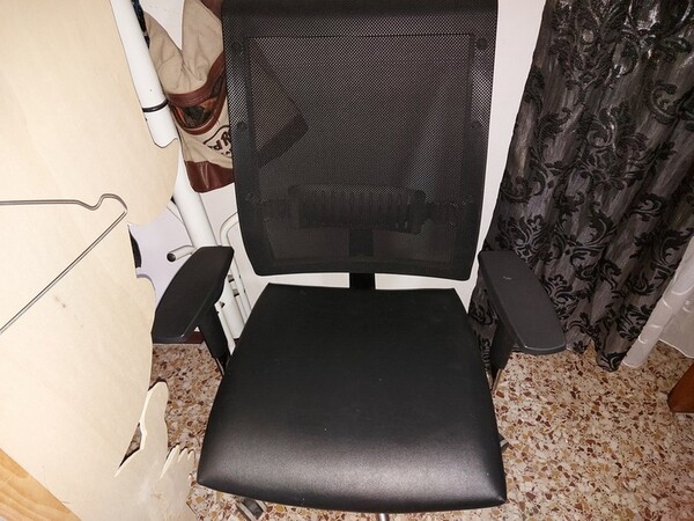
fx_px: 481
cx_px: 347
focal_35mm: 24
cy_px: 260
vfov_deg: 56.8
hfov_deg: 71.6
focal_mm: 5.23
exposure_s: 1/24
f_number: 1.8
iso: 400
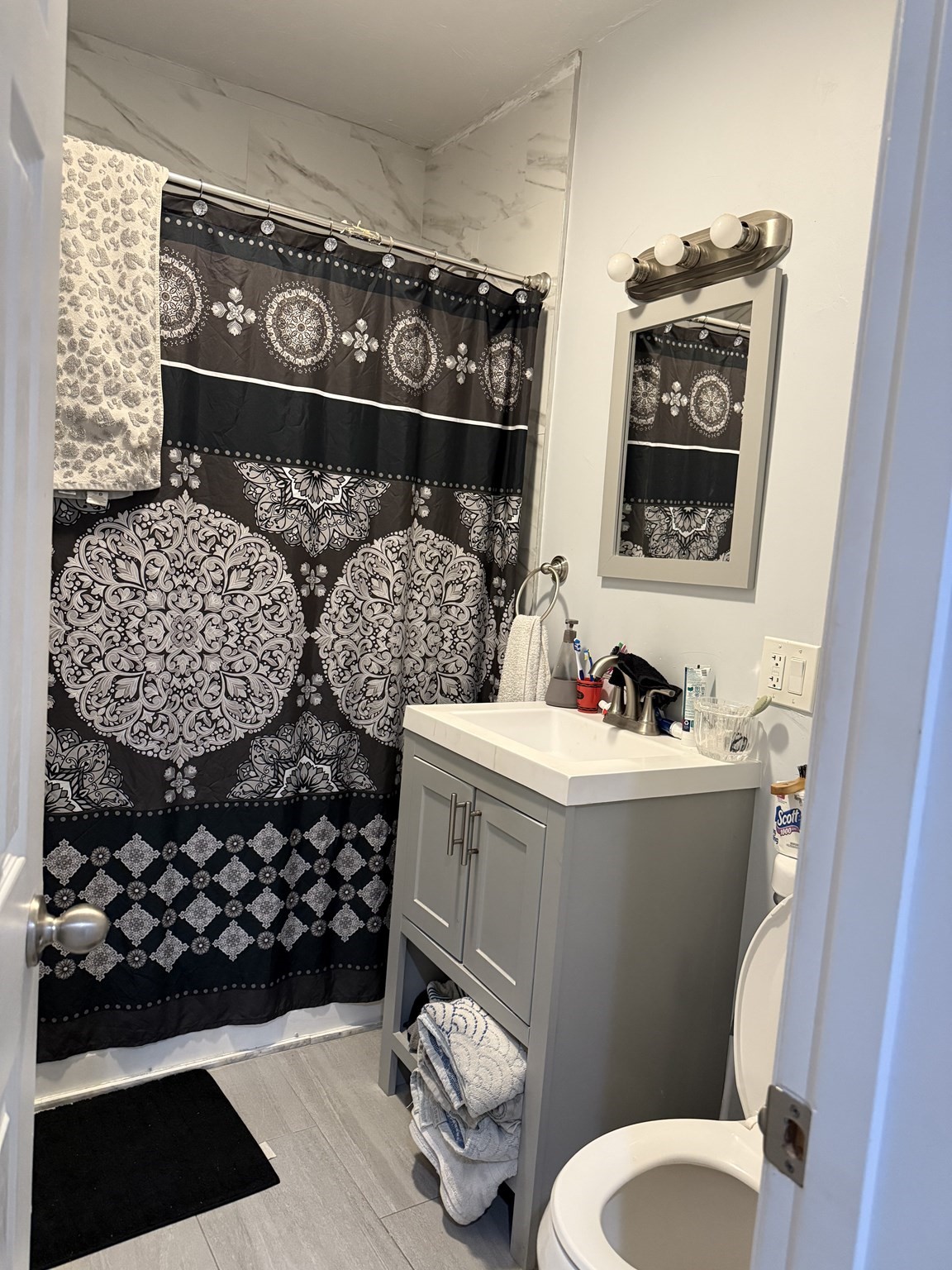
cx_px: 476
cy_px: 635
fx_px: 880
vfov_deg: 71.6
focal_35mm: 24
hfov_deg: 56.8
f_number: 1.78
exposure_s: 1/60
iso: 640
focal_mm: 6.76
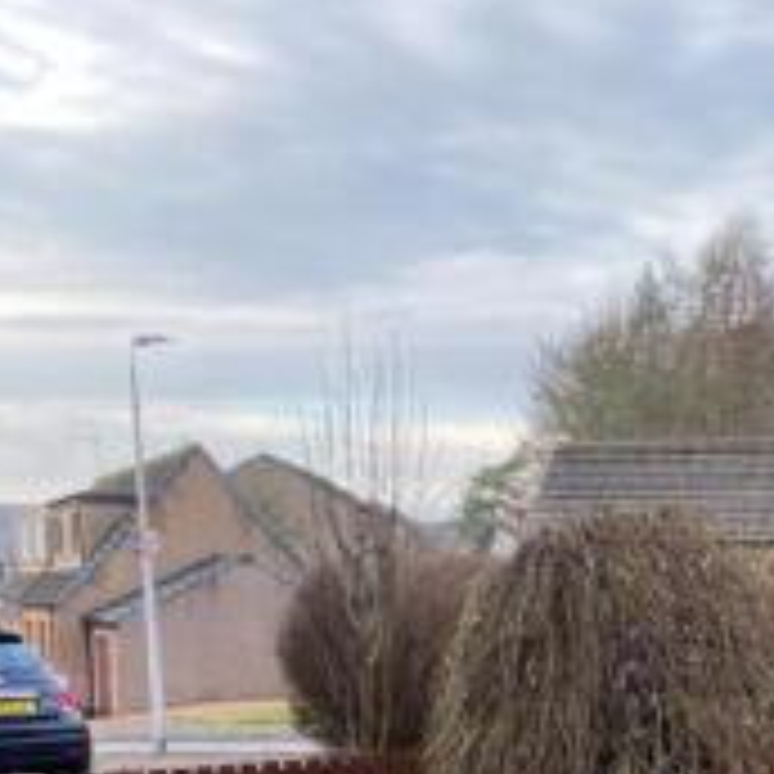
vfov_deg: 20.9
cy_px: 884
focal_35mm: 78
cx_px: 686
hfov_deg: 21.7
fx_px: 1973
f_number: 1.8
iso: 40
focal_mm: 4.25
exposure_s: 1/122
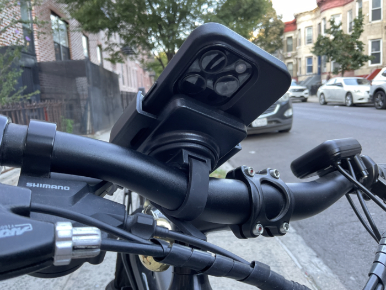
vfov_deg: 48.2
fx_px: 323
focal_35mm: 29
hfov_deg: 61.7
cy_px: 145
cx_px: 193
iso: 80
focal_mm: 3
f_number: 1.8
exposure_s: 1/60
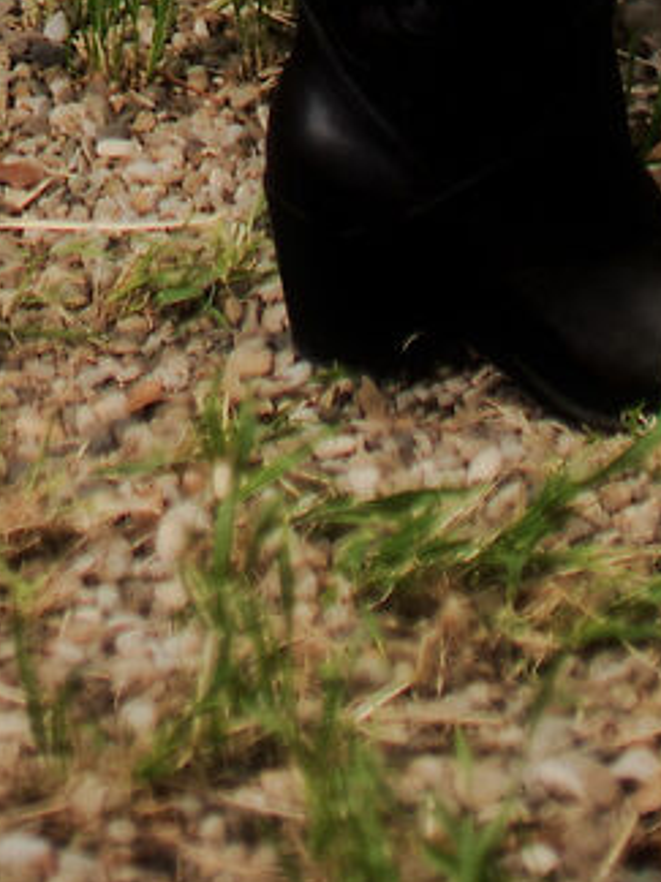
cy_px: -2020
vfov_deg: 6.9
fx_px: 6340
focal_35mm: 249
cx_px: -374
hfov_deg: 5.9
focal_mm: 35
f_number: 1.4
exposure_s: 1/200
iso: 100
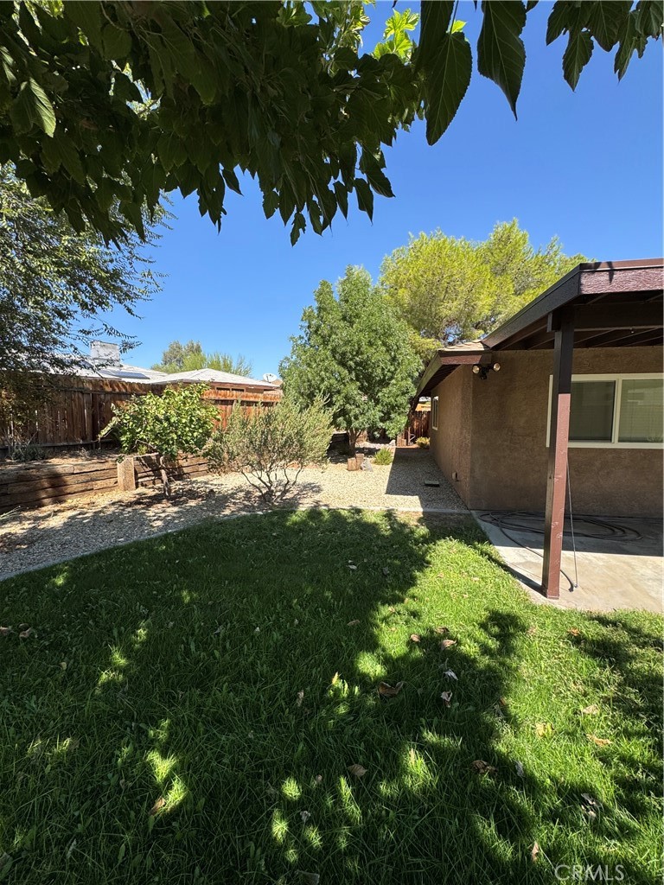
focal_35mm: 14
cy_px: 442
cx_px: 332
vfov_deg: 102.1
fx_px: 358
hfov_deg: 85.7
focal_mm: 2.22
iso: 50
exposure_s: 1/899
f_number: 2.2
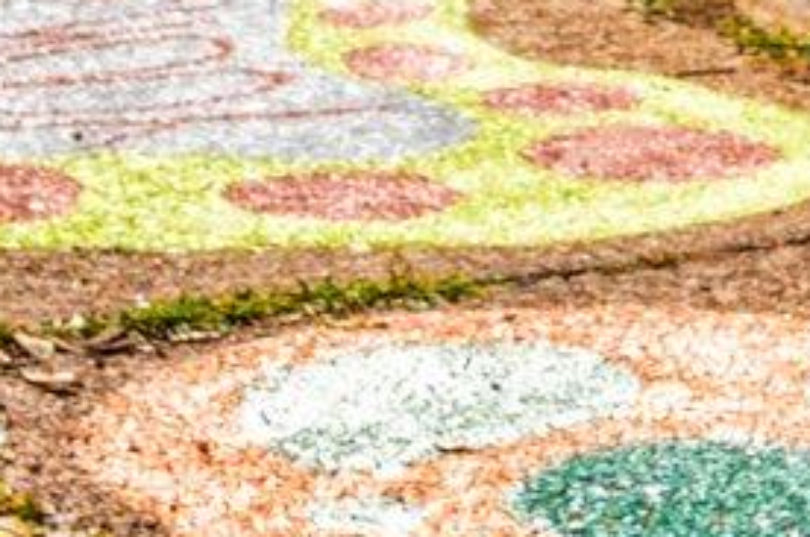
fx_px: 5009
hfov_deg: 9.2
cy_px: -1309
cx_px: 549
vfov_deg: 5.6
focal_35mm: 223
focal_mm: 30
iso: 200
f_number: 9
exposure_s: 1/400
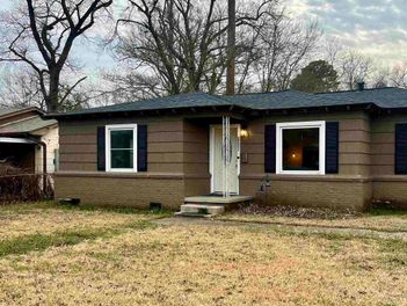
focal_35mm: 37
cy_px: 180
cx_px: 274
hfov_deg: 49.2
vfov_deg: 38.6
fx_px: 435
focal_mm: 5.1
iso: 40
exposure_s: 1/196
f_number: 1.6
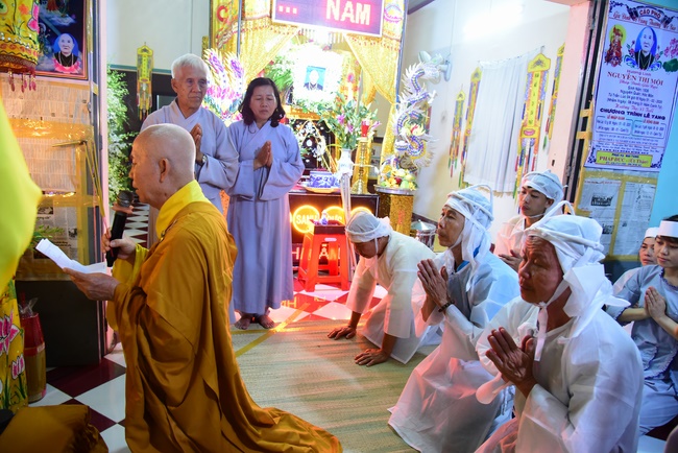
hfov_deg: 73.7
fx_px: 452
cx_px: 339
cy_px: 226
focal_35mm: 24
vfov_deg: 53.2
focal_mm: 24
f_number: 4.5
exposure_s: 1/60
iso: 4000
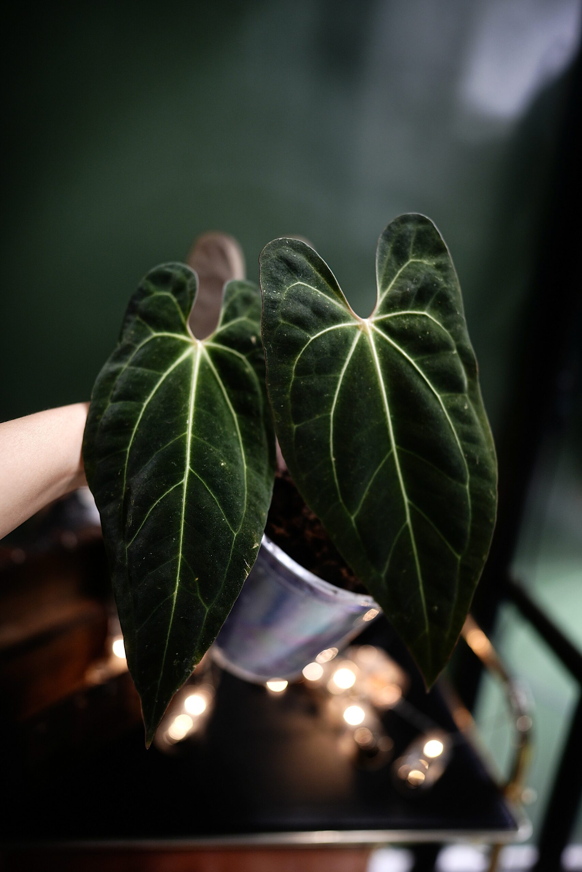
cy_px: 436
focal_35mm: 24
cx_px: 291
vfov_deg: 73.7
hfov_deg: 53.1
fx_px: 582
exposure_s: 1/50
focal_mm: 24
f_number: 1.4
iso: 125
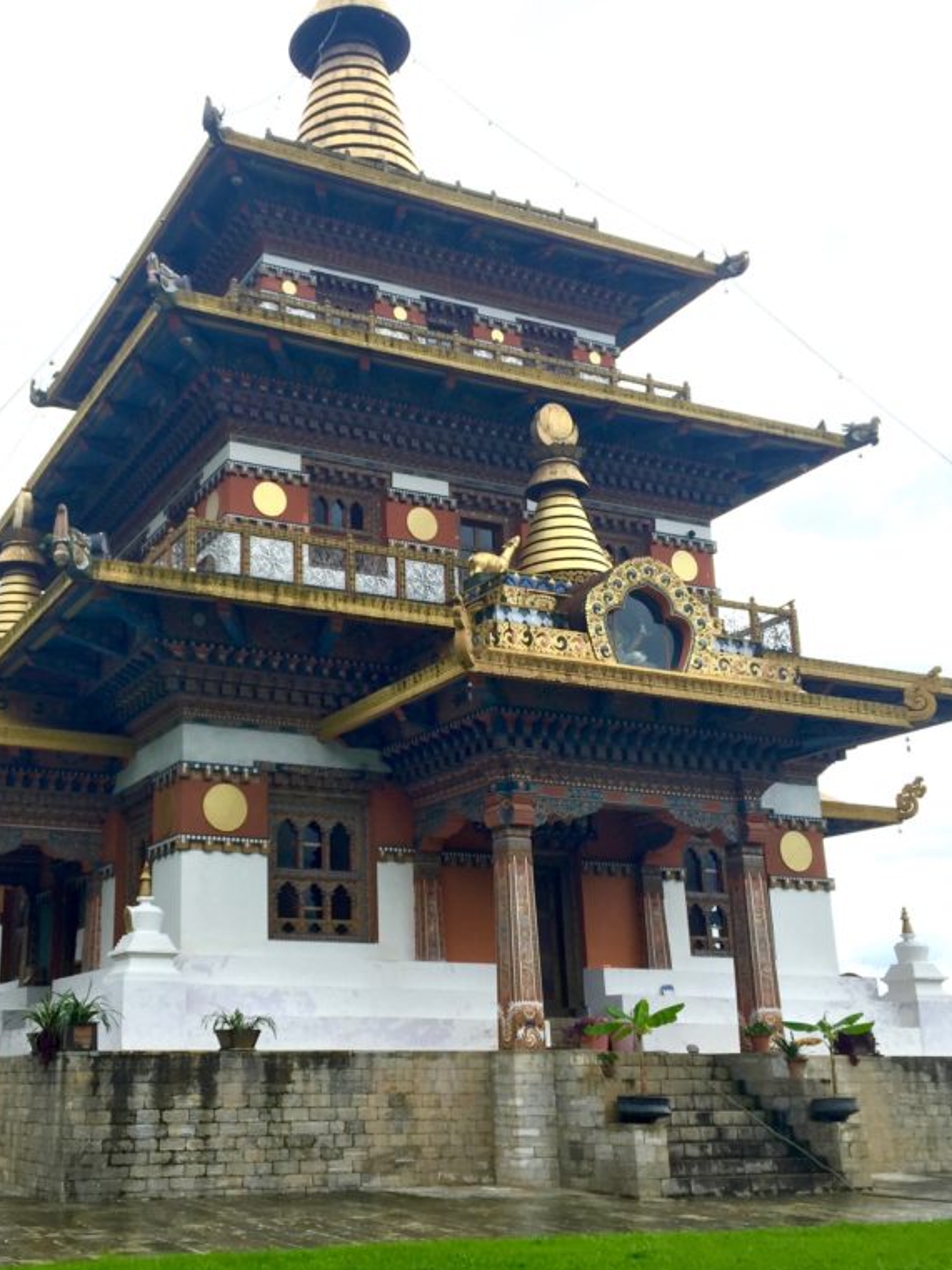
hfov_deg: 36.3
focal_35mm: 39
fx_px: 1430
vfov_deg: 47.9
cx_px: 288
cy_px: 639
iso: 32
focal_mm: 4.15
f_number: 2.2
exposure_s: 1/824
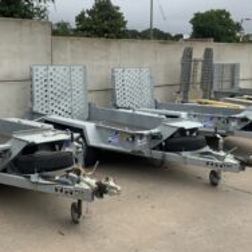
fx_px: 404
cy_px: 94
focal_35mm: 49
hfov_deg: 34.7
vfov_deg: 34.5
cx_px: 123
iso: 16
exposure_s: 1/1121
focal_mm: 3
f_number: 1.8
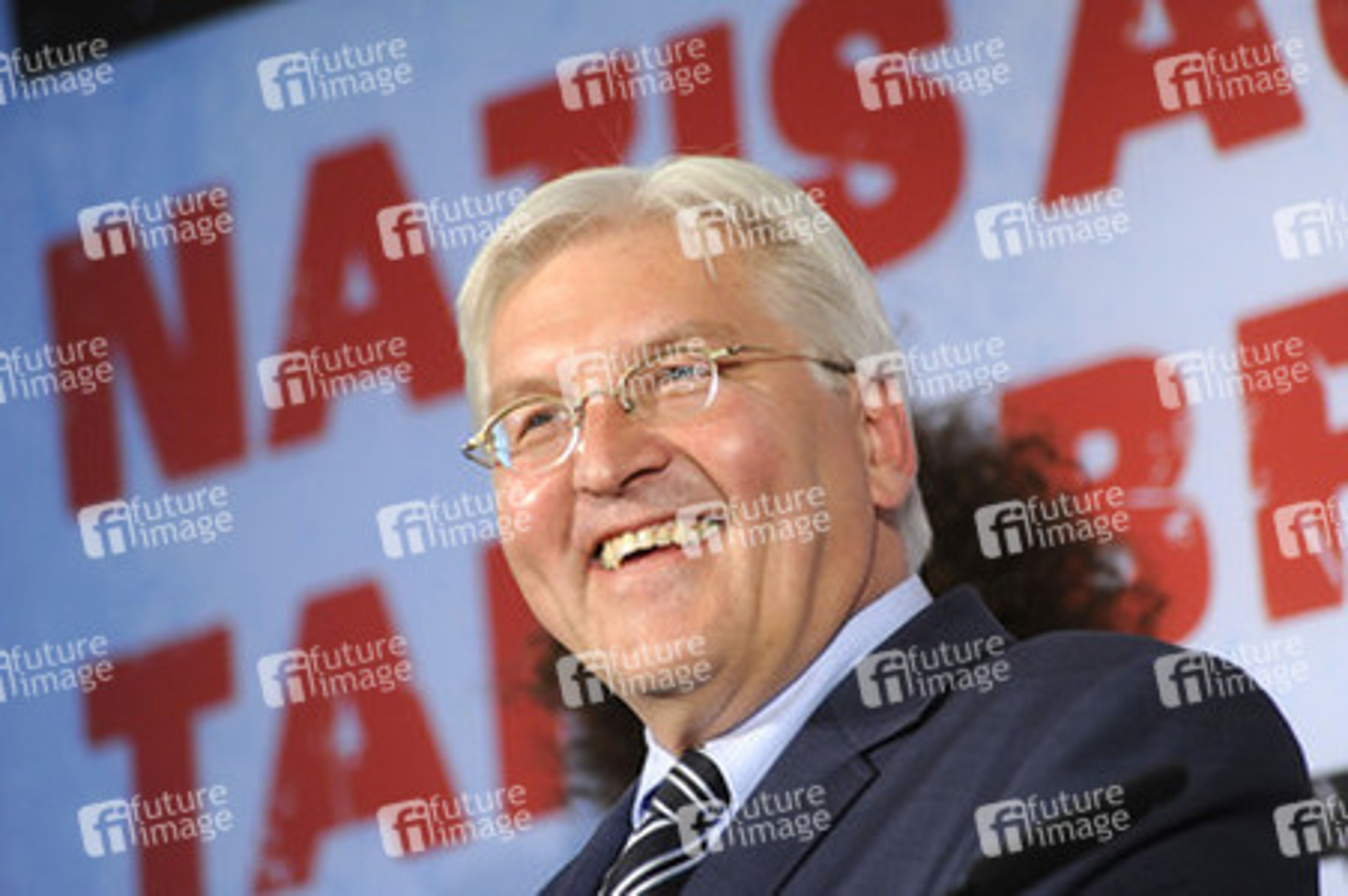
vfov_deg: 6.5
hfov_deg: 9.8
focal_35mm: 210
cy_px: 448
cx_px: 674
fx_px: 7857
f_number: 5.6
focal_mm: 210
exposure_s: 1/160
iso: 3200
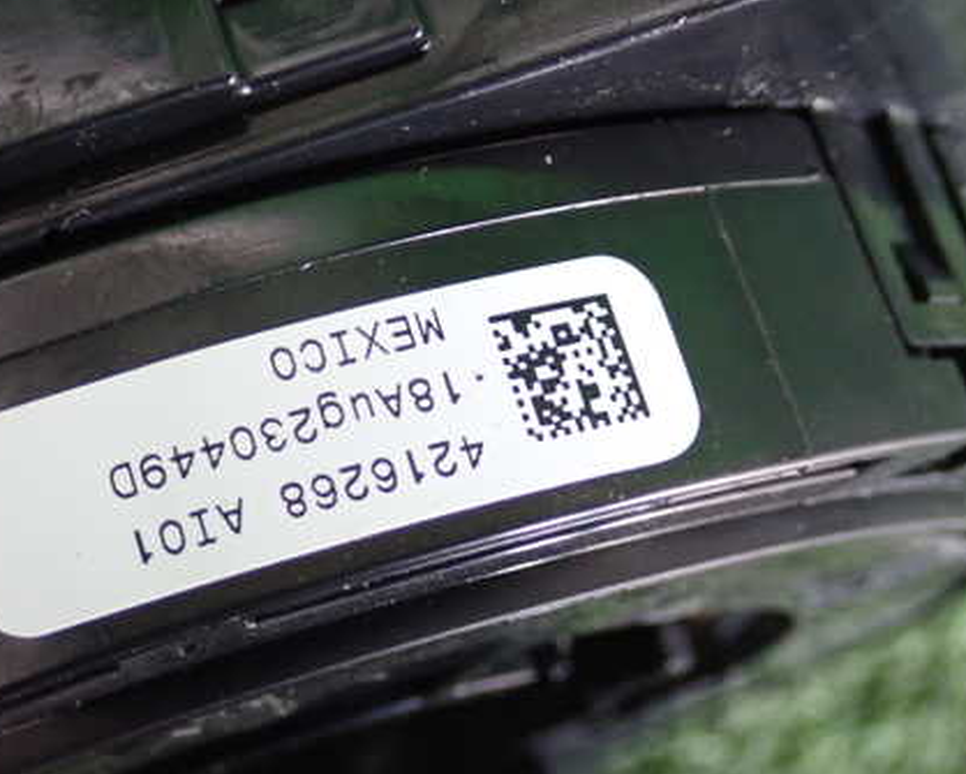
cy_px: 462
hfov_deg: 27.0
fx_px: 2003
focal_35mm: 70
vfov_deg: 21.9
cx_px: 326
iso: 1000
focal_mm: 9.01
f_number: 3.2
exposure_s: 1/100
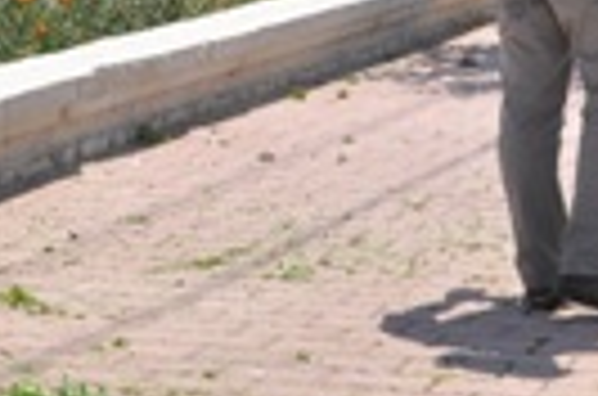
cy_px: -61
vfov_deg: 7.5
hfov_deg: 10.8
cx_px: 989
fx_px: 3016
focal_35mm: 182
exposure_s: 1/400
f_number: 10
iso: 200
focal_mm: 36
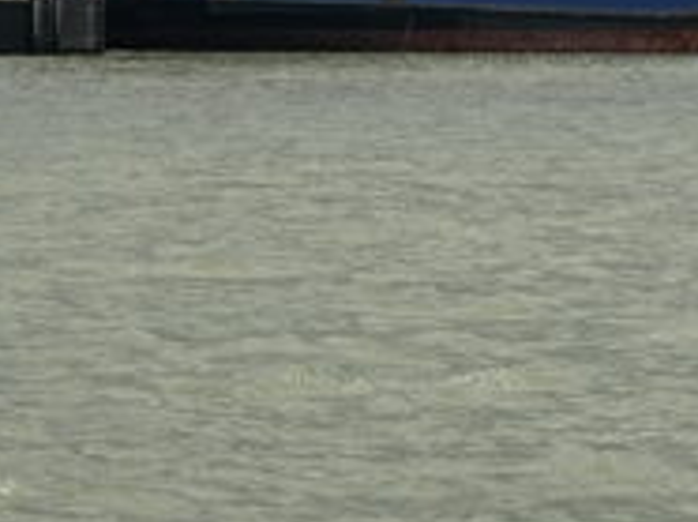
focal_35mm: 376
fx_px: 7572
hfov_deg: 5.2
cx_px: 964
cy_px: -295
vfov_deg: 3.9
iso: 100
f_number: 5
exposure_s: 1/1000
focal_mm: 38.04
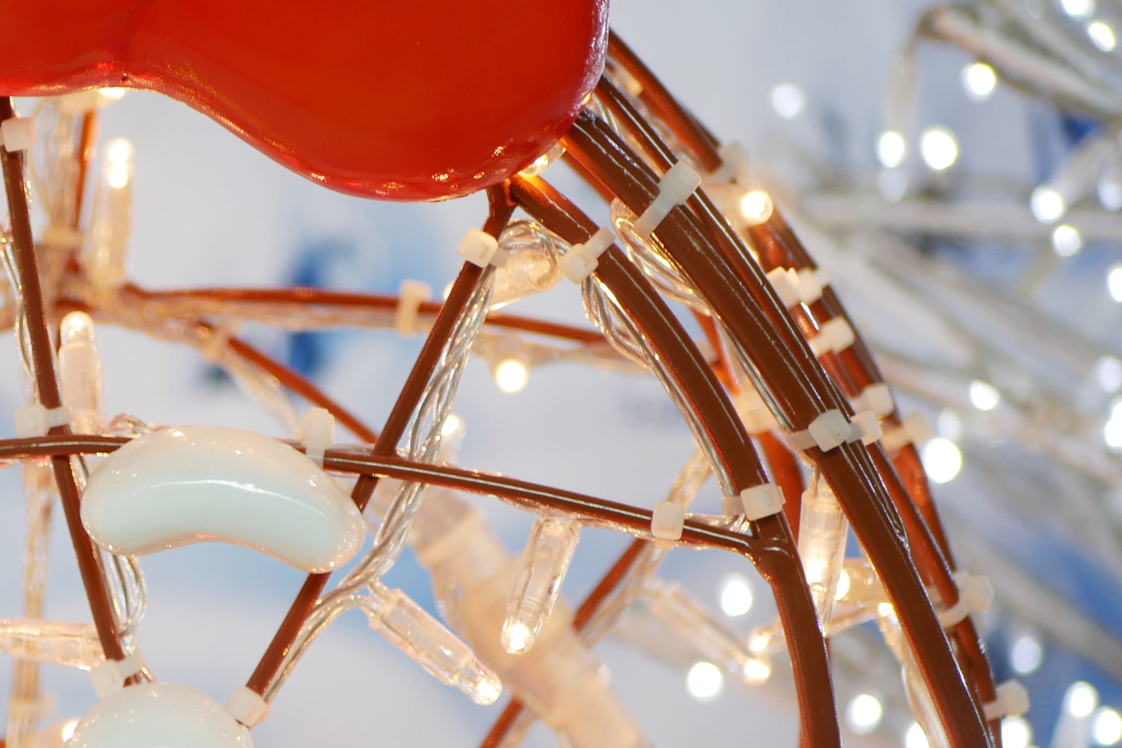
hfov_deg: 19.2
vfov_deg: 13.1
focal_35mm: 104
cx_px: 36
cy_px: 589
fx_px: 3241
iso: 200
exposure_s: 1/100
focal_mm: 25
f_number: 1.8
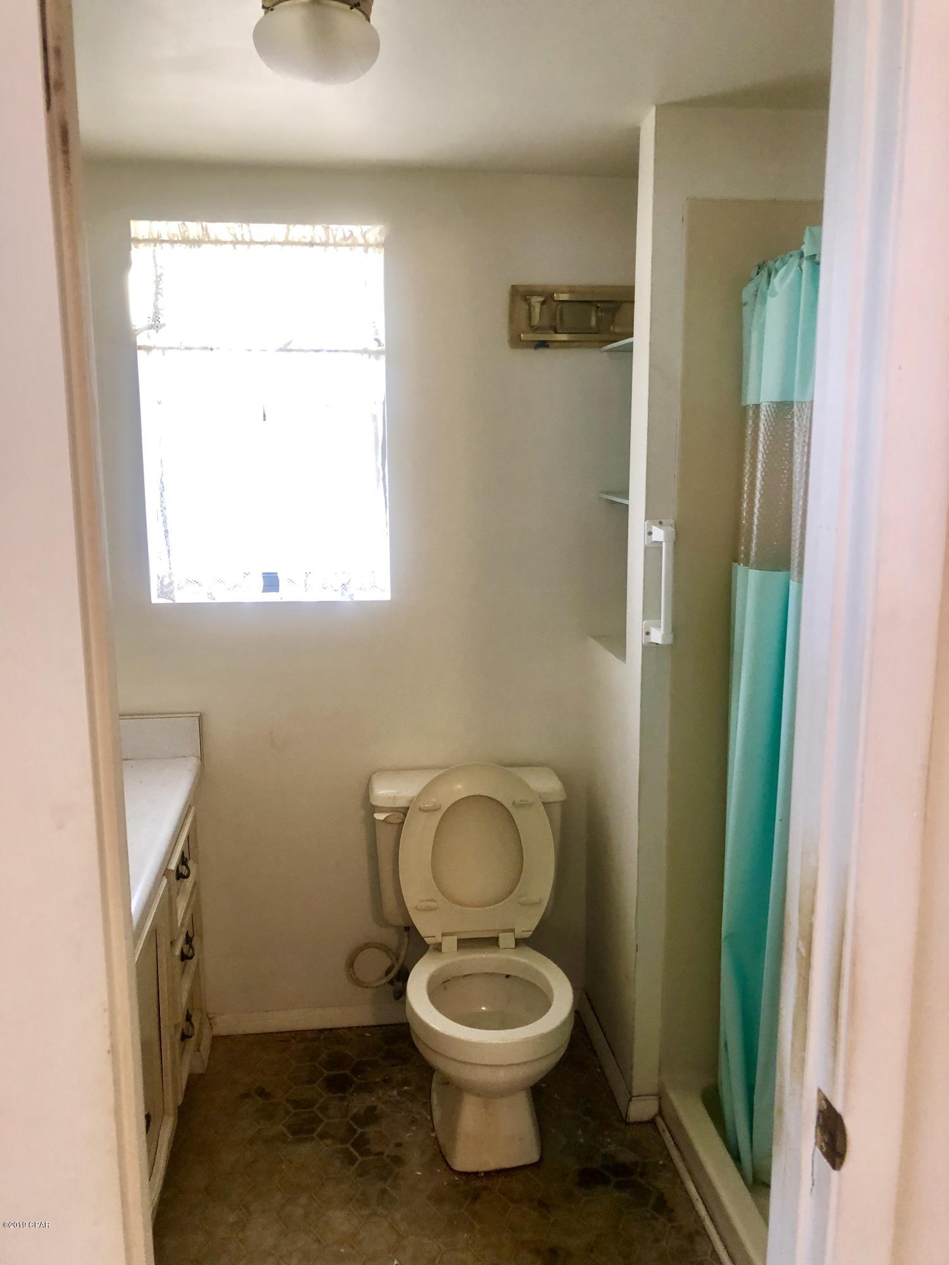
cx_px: 474
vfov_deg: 63.4
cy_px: 632
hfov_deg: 49.7
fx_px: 1023
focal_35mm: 28
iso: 40
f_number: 1.8
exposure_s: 1/17
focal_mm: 3.99
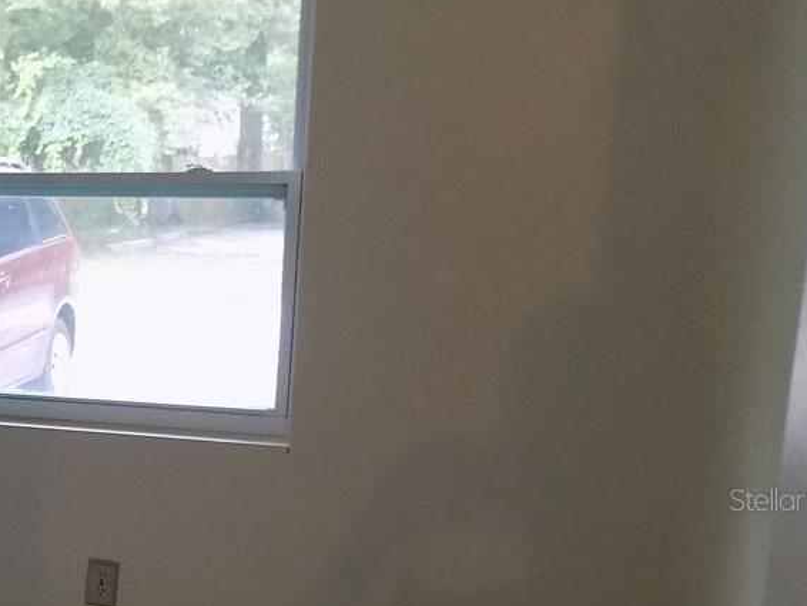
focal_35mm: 65
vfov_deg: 22.3
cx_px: -277
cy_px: 499
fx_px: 1516
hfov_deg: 25.2
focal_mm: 4
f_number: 3.1
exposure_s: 1/30
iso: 180
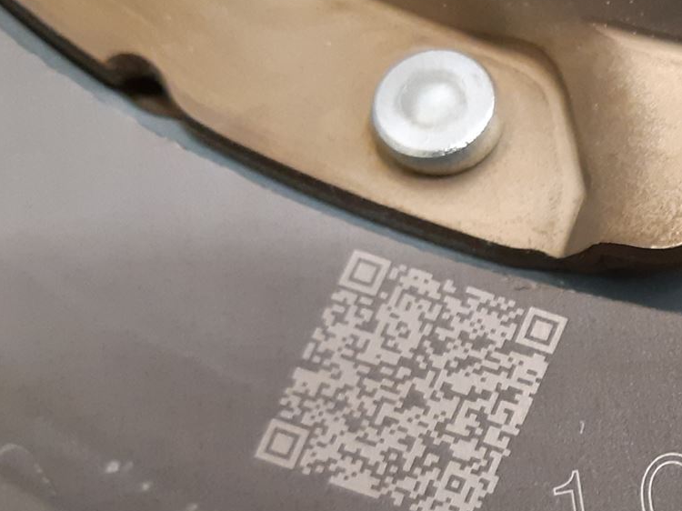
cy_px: 379
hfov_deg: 25.3
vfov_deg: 20.6
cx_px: 767
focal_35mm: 71
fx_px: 1398
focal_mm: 3.93
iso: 250
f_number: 1.7
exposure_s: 1/25
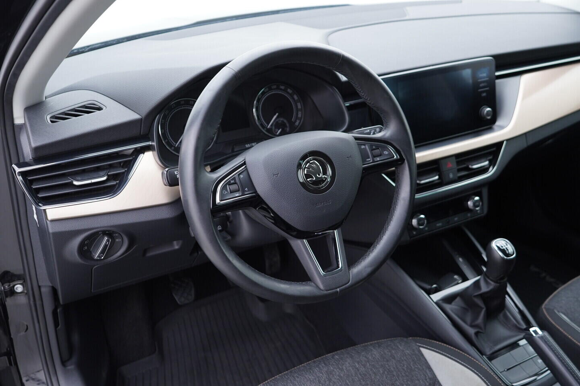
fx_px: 580
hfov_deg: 53.1
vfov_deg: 36.9
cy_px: 193
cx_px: 290
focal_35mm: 36
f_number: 2.8
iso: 250
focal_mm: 24
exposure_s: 1/40
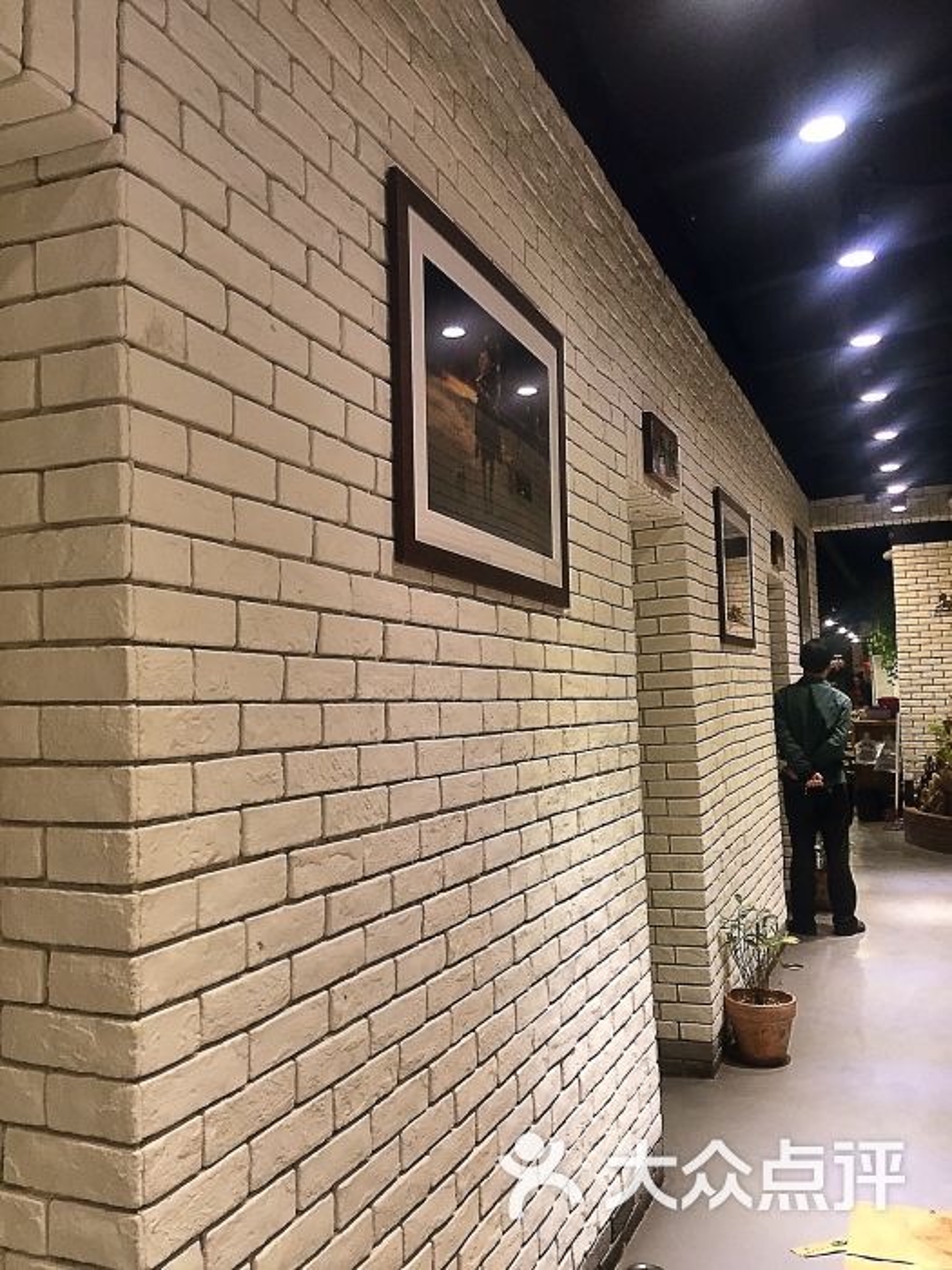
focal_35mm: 29
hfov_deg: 48.2
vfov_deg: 61.7
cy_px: 635
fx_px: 1063
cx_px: 476
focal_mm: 4.15
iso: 125
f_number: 2.2
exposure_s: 1/33
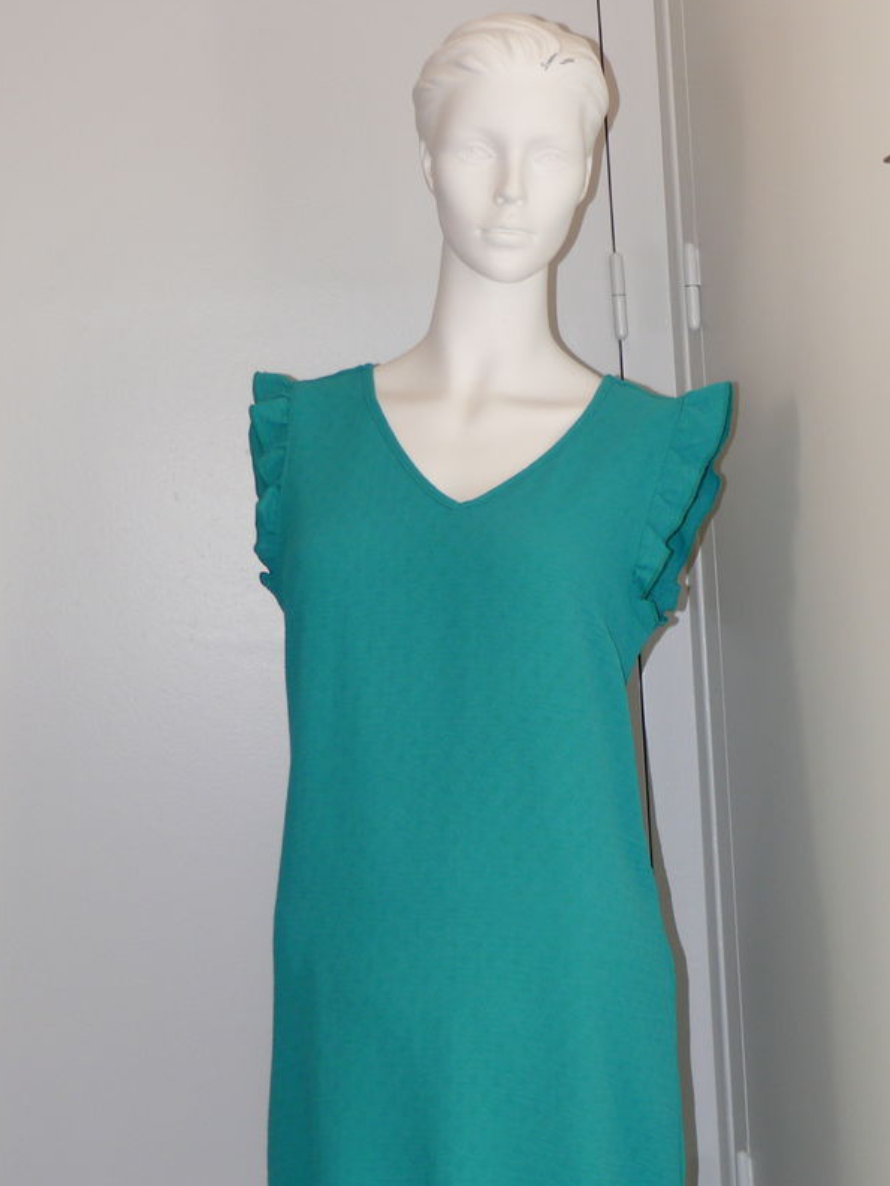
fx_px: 2810
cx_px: 497
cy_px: 704
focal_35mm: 82
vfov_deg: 23.8
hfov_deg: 18.0
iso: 100
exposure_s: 1/30
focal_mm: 11.5
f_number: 3.2
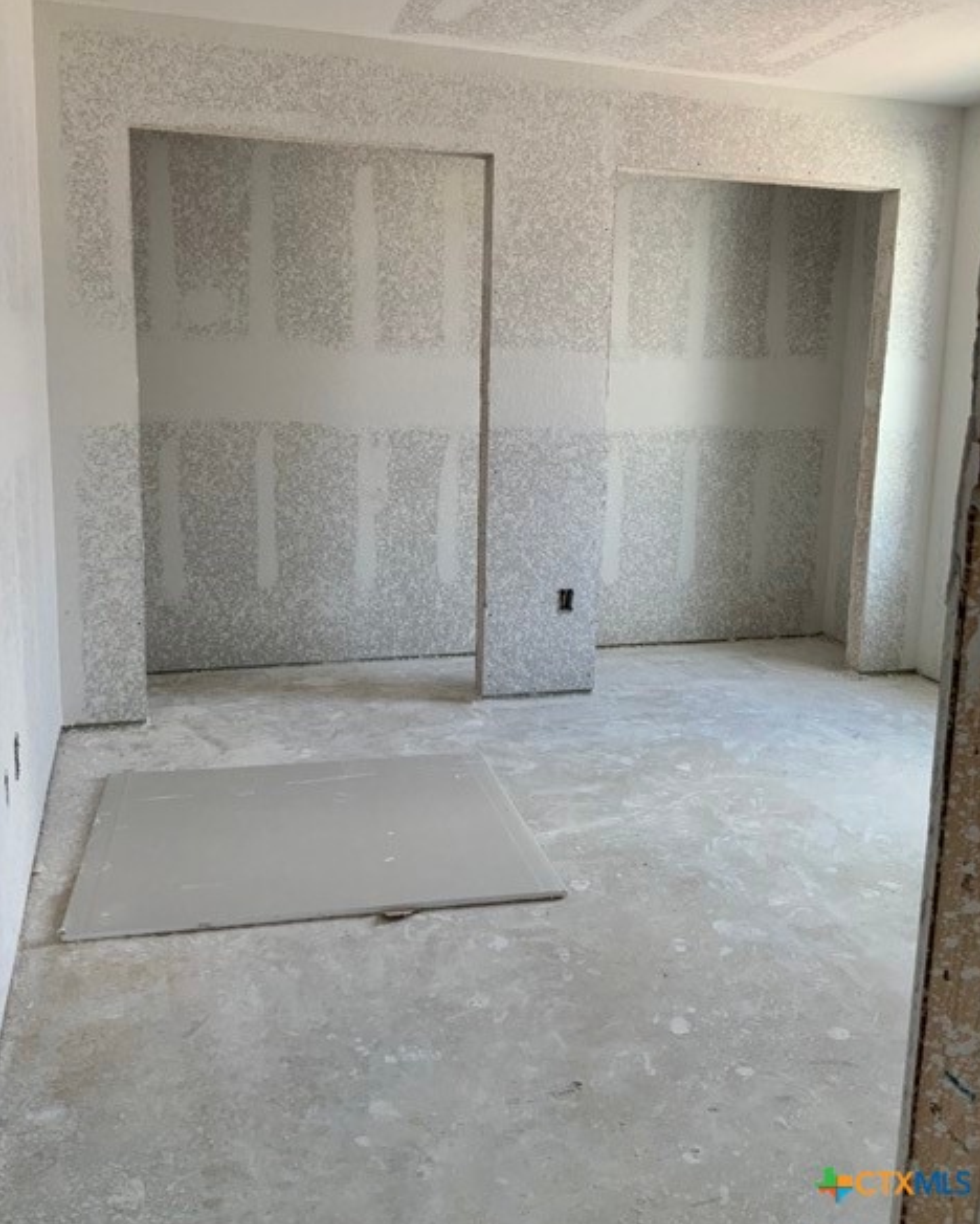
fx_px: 1123
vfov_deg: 57.1
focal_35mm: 31
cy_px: 560
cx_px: 500
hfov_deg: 47.2
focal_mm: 3
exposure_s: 1/111
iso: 64
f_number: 1.8
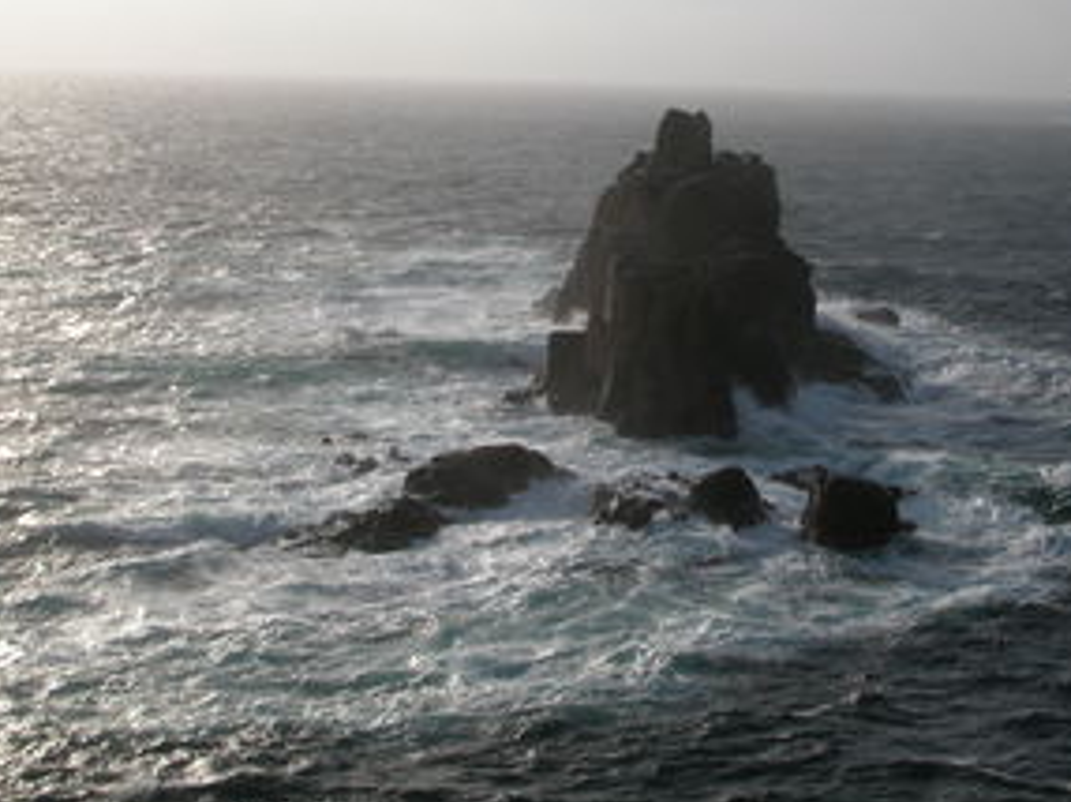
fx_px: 2164
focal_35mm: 70
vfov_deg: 20.9
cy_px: 277
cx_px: 618
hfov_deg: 27.8
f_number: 7.6
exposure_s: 1/701
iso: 100
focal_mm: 12.7
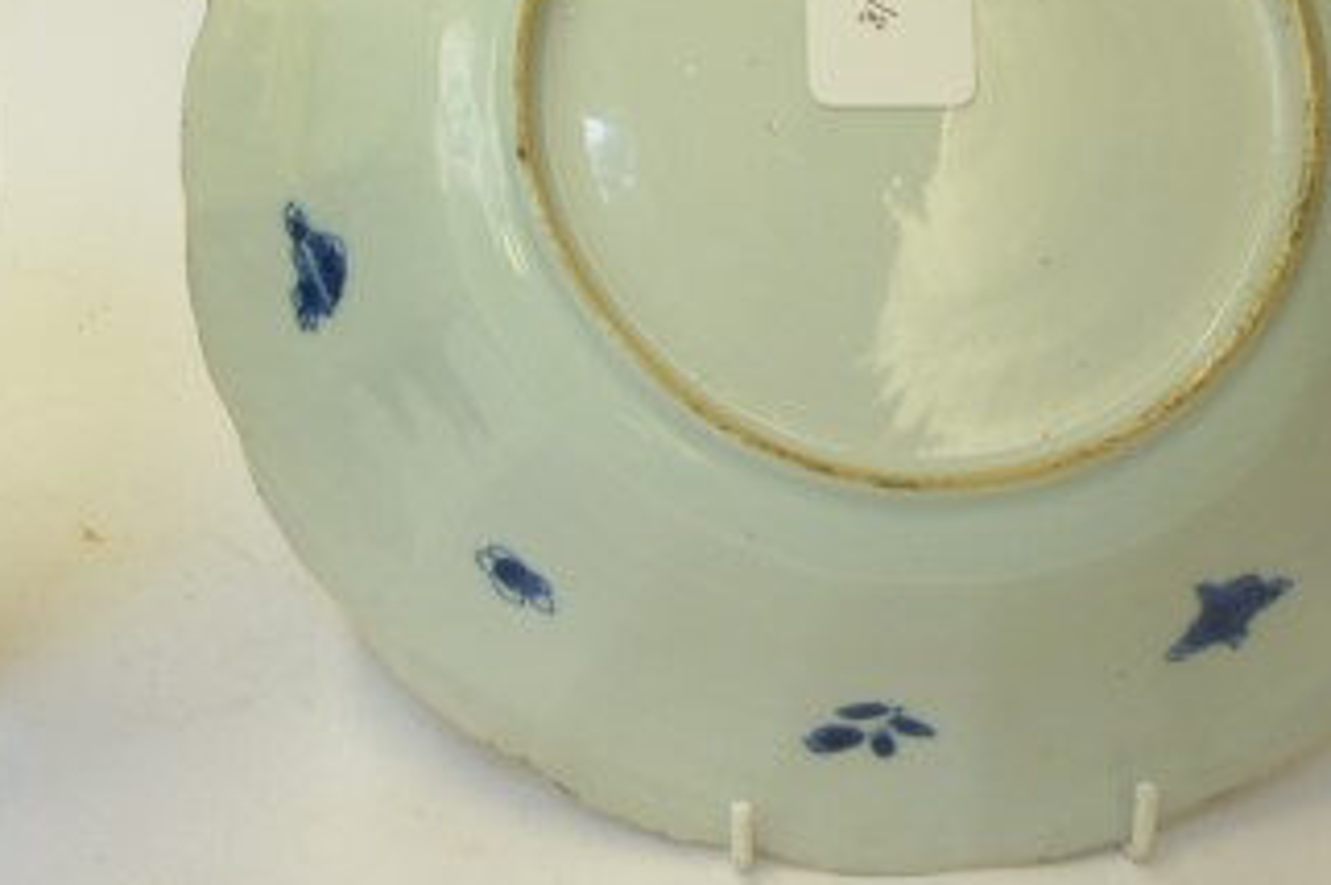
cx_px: 442
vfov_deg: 22.2
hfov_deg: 33.1
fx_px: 2216
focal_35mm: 60
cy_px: 136
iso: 100
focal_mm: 5.2
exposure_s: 1/30
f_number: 3.3
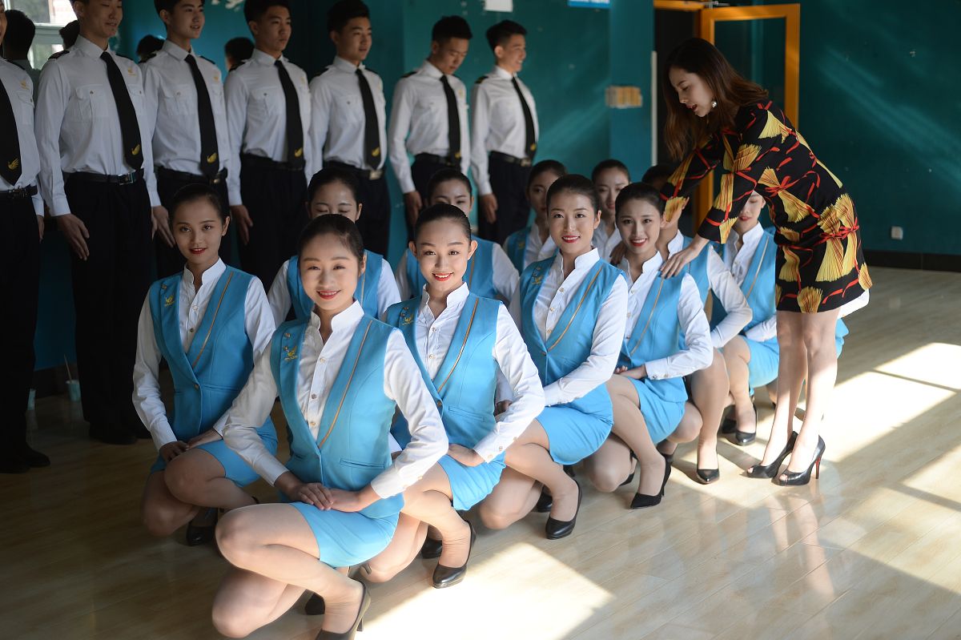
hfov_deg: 39.6
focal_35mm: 50
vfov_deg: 27.0
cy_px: 320
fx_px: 1334
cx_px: 480
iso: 200
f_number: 1.8
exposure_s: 1/500
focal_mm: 50
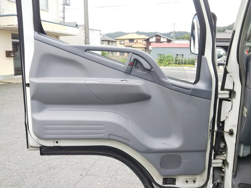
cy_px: 94
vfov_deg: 46.8
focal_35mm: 30
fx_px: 218
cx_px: 126
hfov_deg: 60.0
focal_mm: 4
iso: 20
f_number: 2.2
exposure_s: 1/143
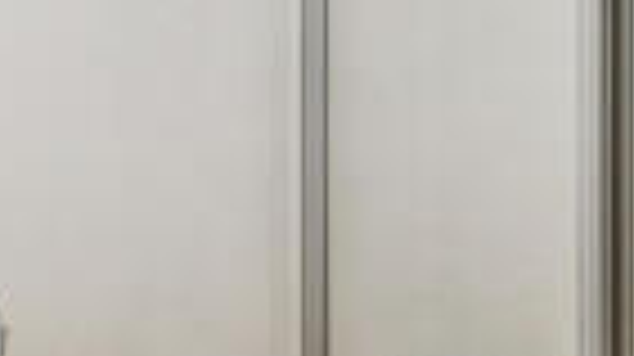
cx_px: -202
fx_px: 2049
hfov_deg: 16.6
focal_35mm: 122
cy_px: 237
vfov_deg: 9.9
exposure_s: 1/20
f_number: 11
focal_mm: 16
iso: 400
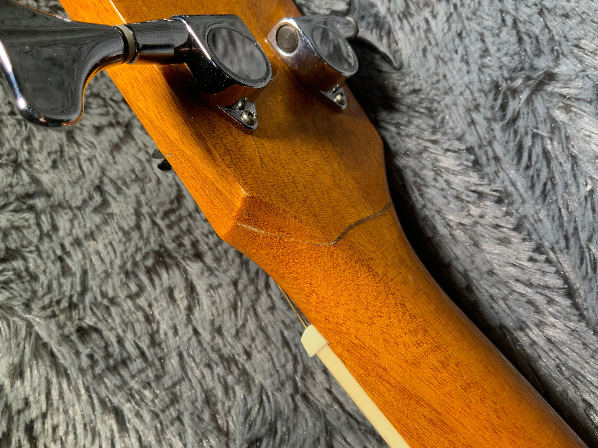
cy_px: 224
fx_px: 501
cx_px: 299
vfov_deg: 48.2
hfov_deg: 61.7
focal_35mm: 29
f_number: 1.8
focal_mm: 3
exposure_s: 1/100
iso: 32
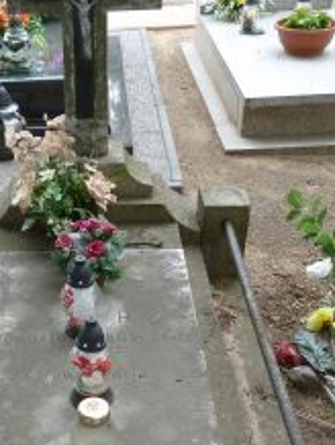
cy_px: 341
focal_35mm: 55
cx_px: 69
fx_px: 708
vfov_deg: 34.1
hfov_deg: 26.2
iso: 160
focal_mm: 4.1
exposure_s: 1/200
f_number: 3.3
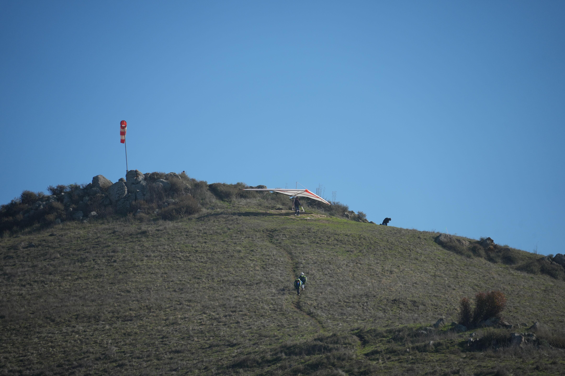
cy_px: 188
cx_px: 282
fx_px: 3296
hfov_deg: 9.8
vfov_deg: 6.5
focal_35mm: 210
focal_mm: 210
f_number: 7.1
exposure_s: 1/1600
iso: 320
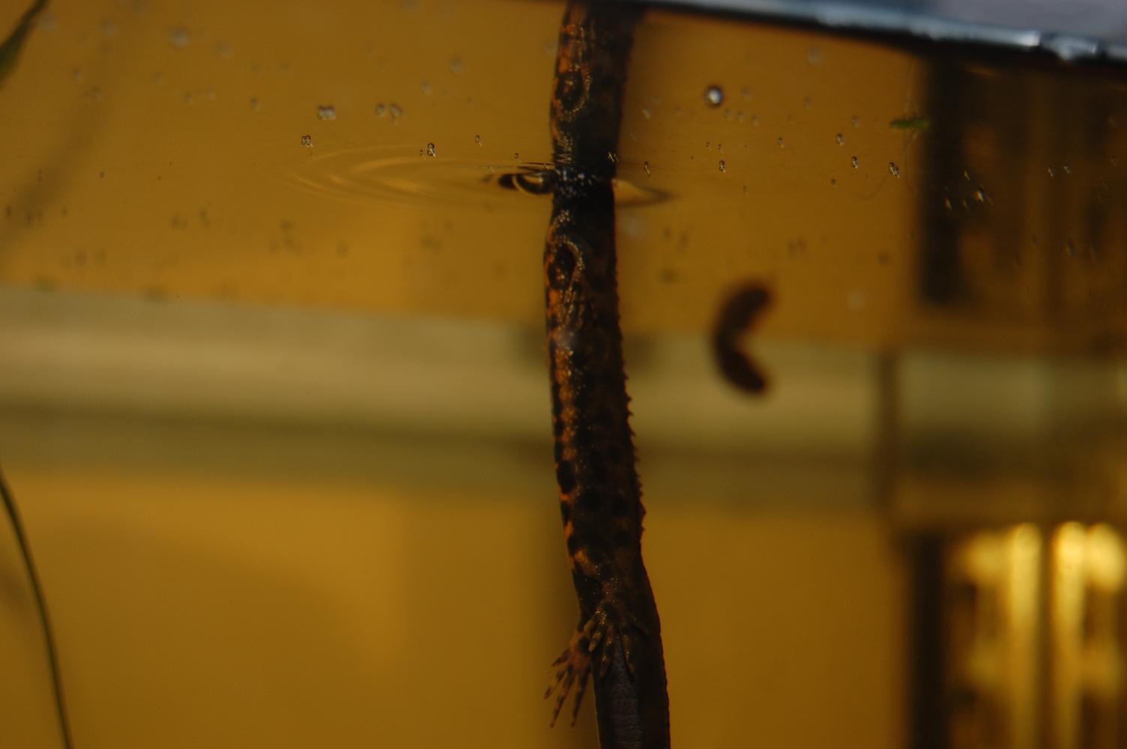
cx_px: 564
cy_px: 374
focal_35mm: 82
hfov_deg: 24.6
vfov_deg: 16.5
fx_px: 2580
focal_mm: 55
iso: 200
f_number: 5.6
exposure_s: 1/125
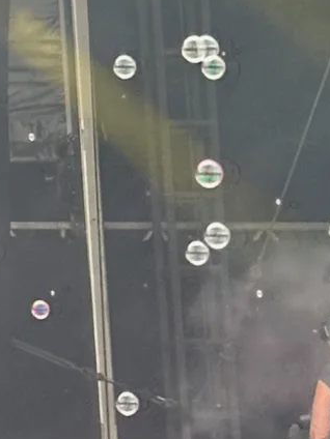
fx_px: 3686
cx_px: -630
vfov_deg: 6.8
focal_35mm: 290
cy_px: -118
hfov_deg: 4.9
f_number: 1.78
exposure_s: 1/366
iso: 64
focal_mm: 6.86
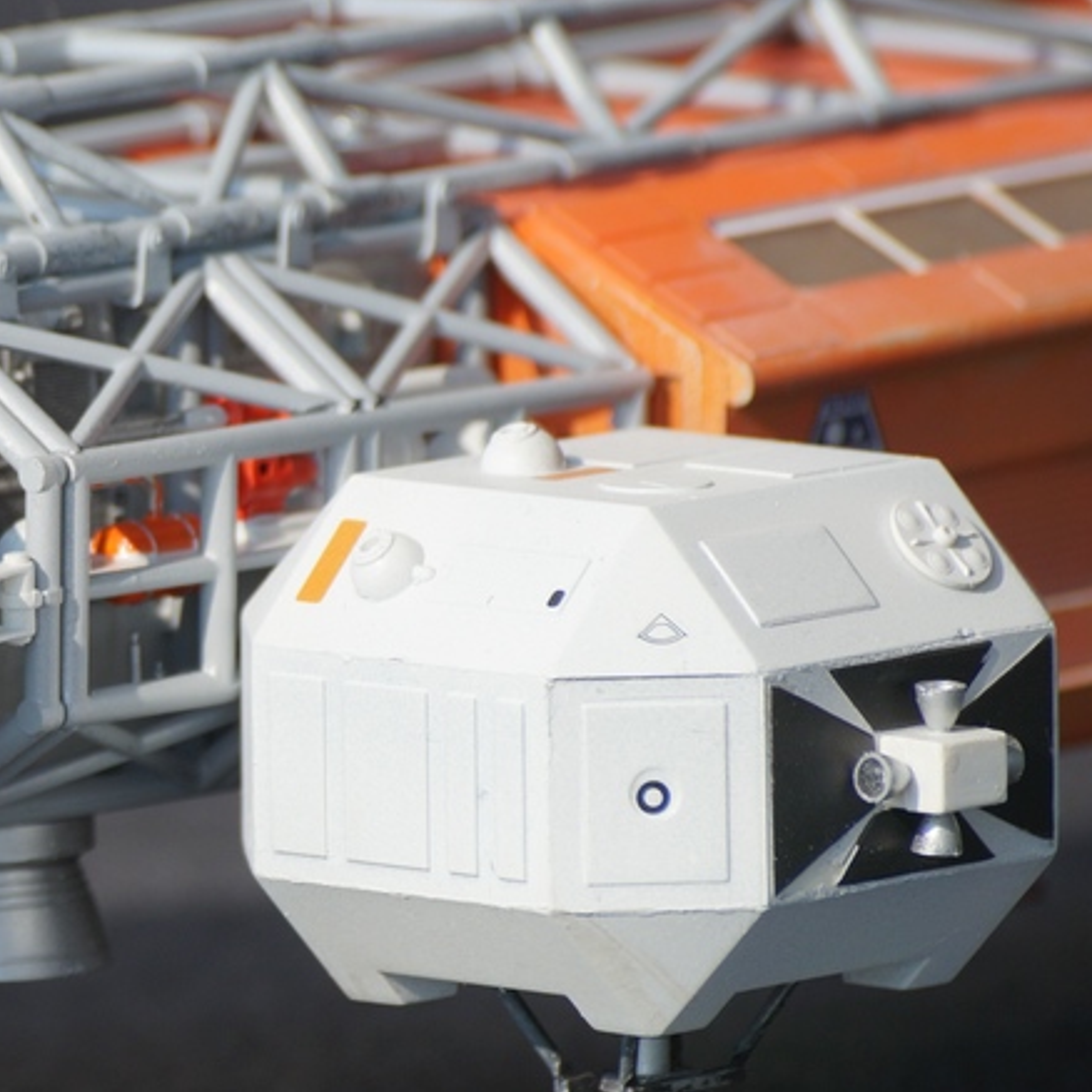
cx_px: -92
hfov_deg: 2.9
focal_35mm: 611
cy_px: 656
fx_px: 21807
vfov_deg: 2.9
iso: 100
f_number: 5.6
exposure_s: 1/500
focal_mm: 210
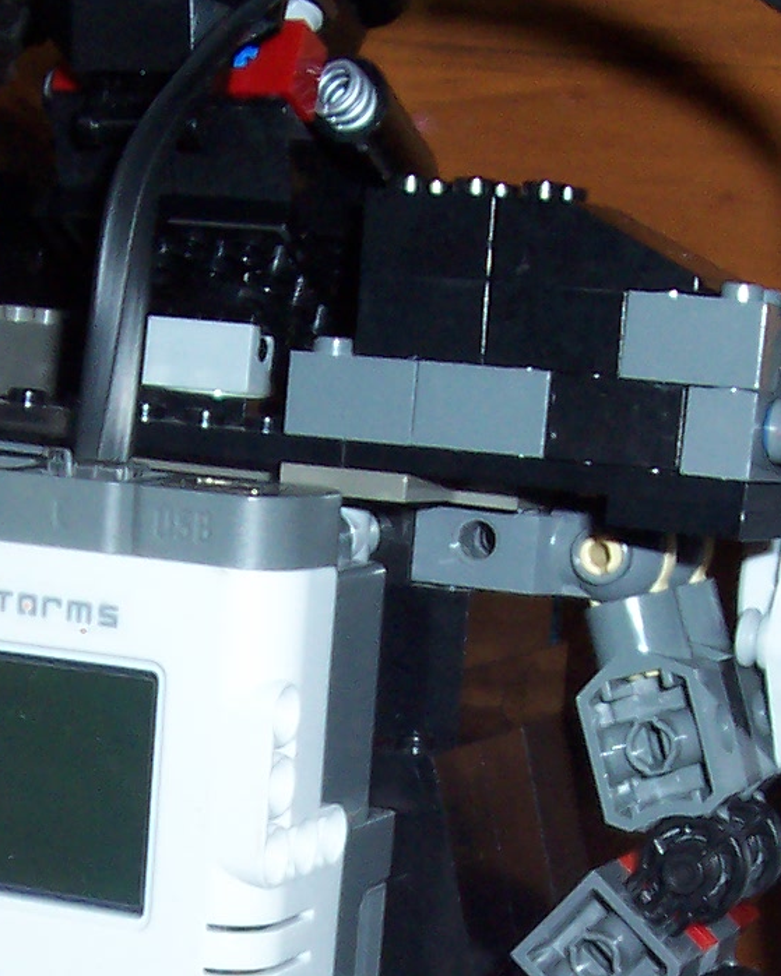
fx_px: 3034
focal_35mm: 105
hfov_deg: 14.6
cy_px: 983
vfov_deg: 17.8
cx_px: 284
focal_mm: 5.6
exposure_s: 1/60
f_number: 2.8
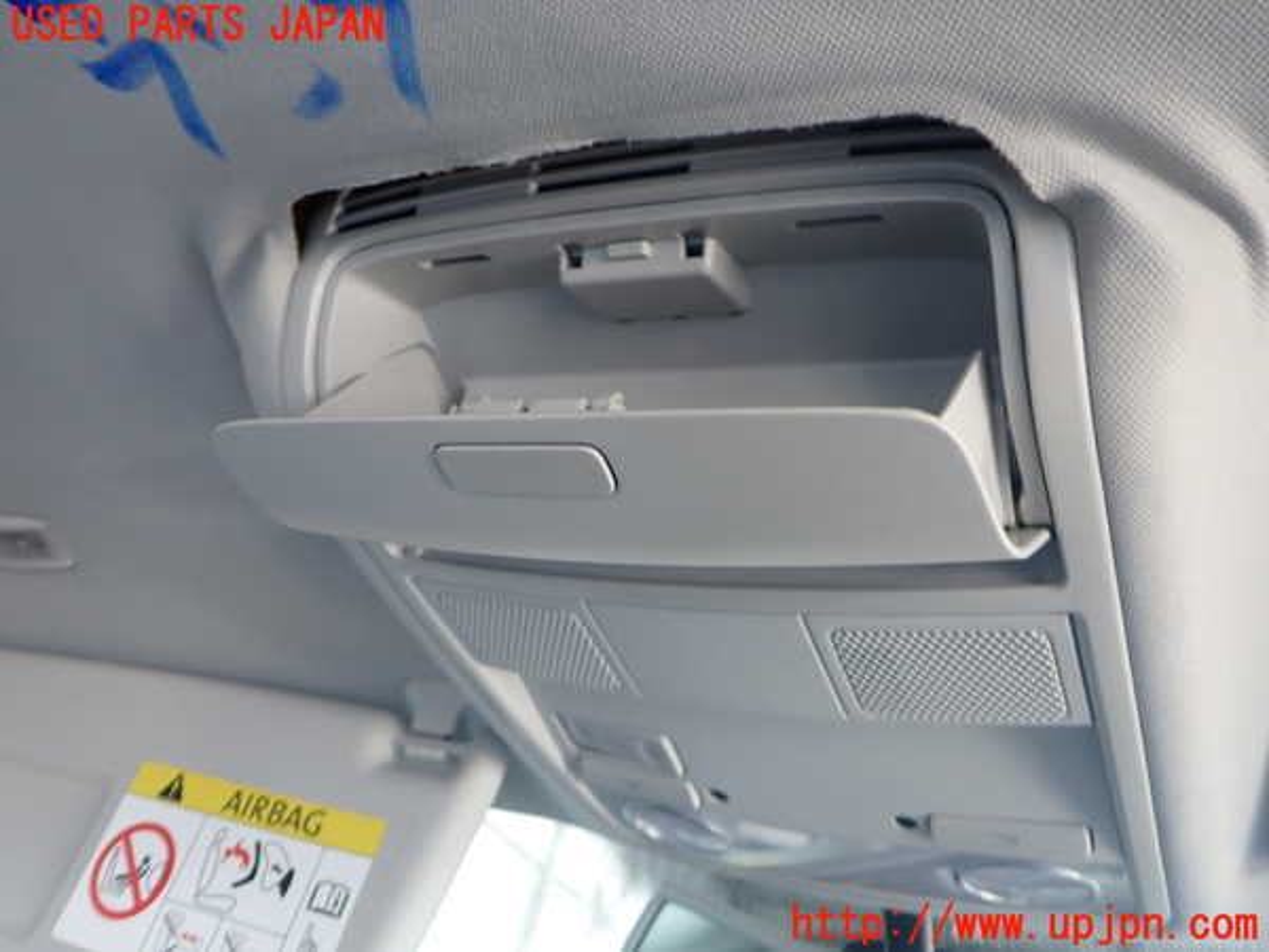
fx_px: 1100
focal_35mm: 30
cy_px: 476
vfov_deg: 46.8
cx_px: 634
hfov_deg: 60.0
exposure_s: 1/40
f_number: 2.3
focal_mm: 5.4
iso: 200
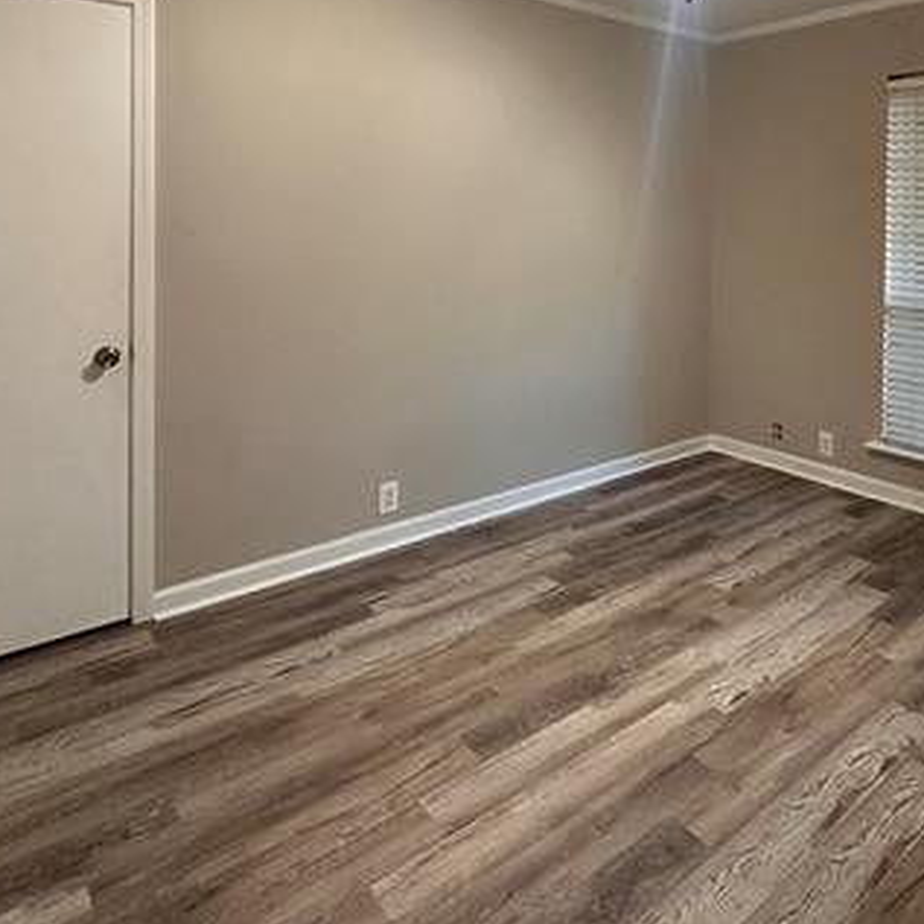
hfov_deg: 60.4
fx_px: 755
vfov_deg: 59.7
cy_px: 236
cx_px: 662
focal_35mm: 25
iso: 400
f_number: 2.2
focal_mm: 2.22
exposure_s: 1/60
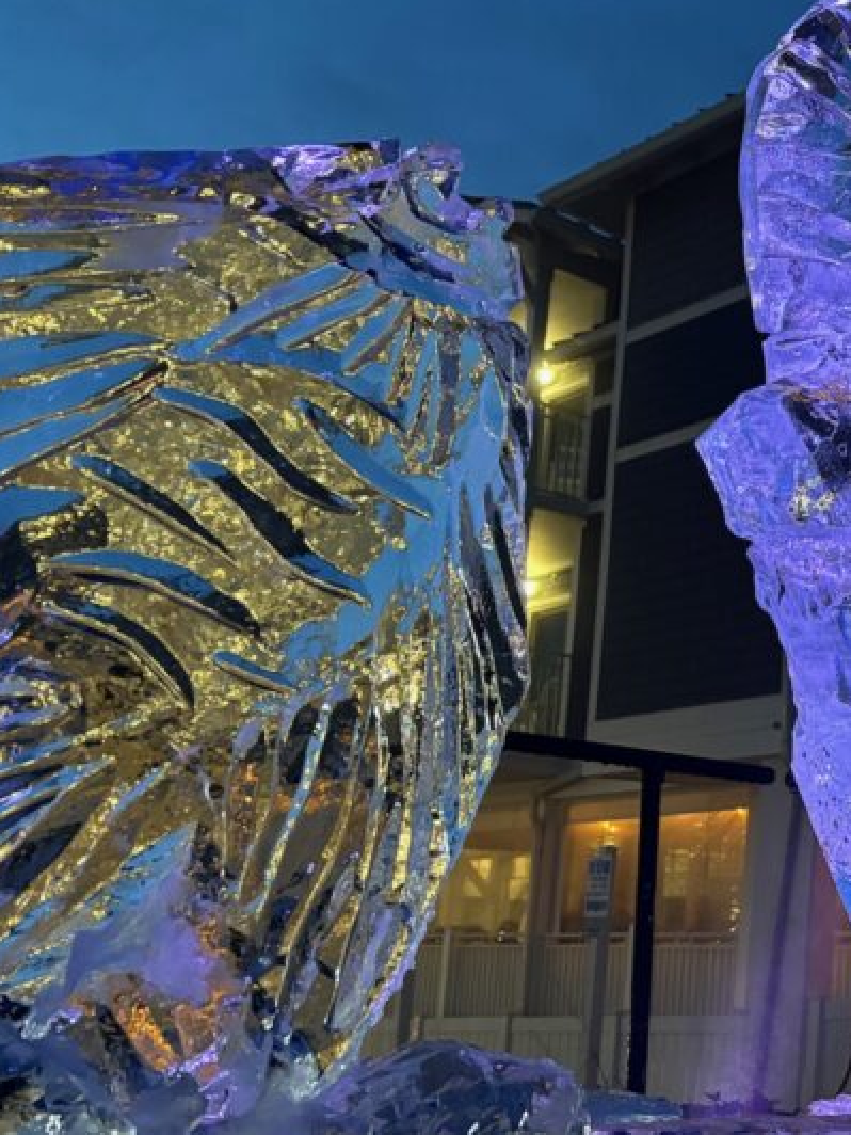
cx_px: 1075
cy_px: 708
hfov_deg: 25.5
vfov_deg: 38.0
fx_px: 1639
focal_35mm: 50
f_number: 1.6
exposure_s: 1/40
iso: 400
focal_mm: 5.96
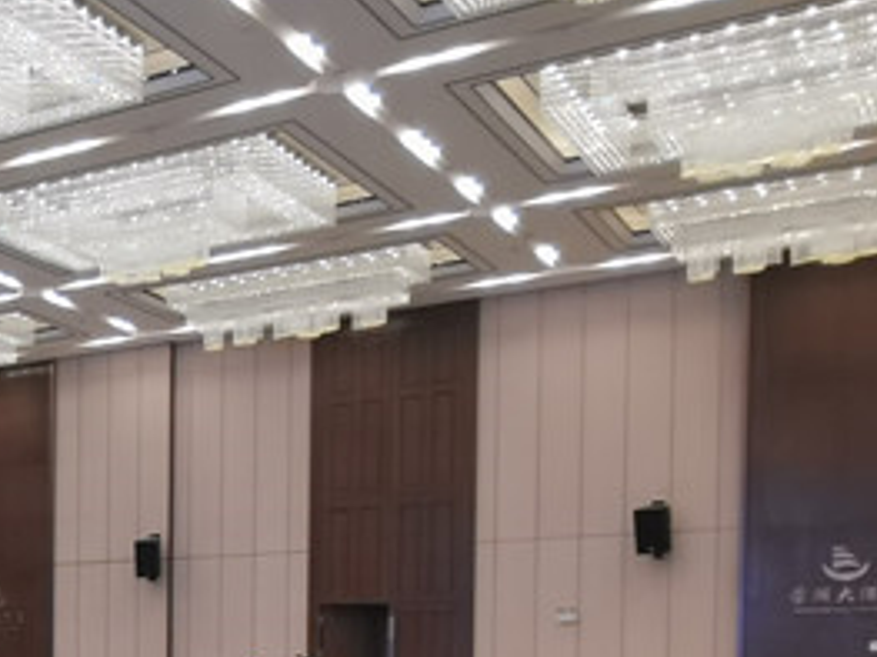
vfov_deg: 21.8
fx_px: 1621
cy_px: 710
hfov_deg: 25.3
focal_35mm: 64
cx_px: -320
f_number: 2.2
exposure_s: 1/50
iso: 80
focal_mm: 2.2
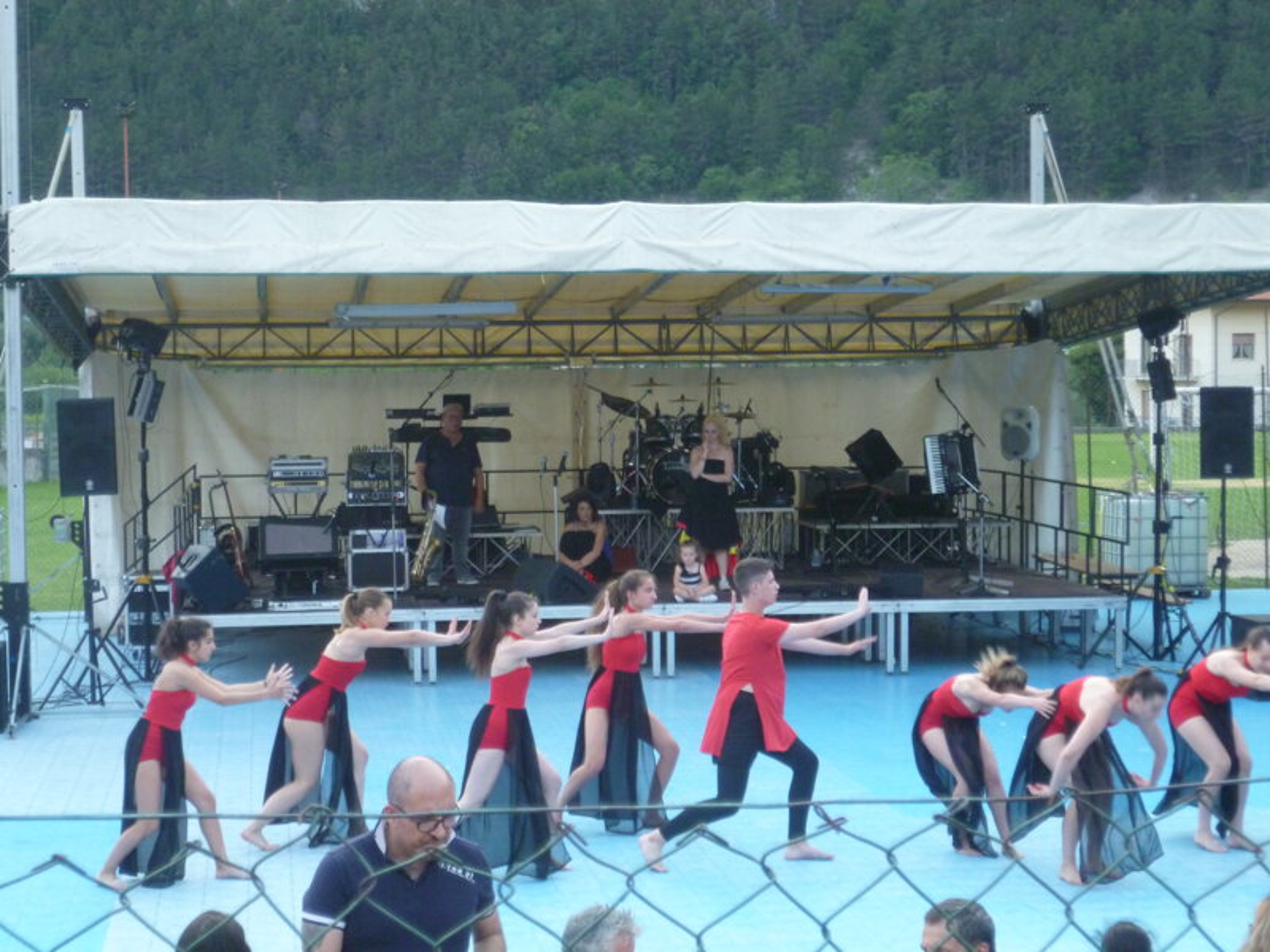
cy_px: 476
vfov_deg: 19.1
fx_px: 2825
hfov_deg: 25.3
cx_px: 635
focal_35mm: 77
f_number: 4.7
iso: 400
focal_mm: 13.7
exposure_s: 1/100
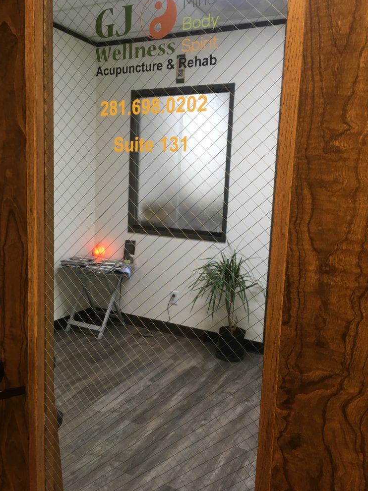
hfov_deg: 46.8
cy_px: 242
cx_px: 178
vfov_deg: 60.0
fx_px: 425
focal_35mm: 30
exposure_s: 1/30
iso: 64
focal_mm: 4.15
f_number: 2.2
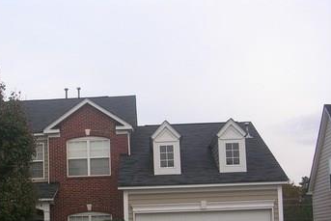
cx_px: 110
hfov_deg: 33.6
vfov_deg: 22.6
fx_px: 543
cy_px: 183
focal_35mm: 59
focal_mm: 5.8
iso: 50
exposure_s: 1/279
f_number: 2.8
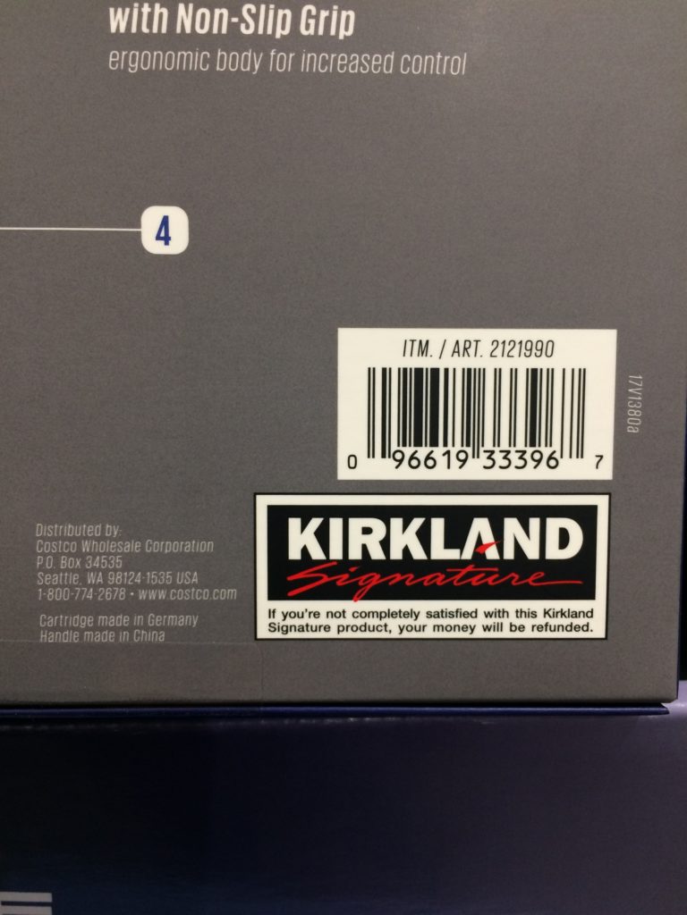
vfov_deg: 61.7
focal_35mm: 29
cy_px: 458
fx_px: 767
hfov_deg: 48.2
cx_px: 344
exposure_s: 1/30
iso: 100
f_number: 2.2
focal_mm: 4.15
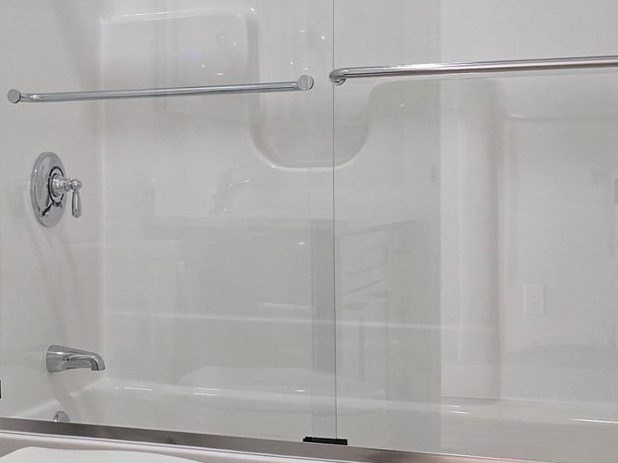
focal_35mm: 67
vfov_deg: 21.9
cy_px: 219
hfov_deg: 27.8
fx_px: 1196
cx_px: 55
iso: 640
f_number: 1.7
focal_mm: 6.3
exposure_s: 1/120
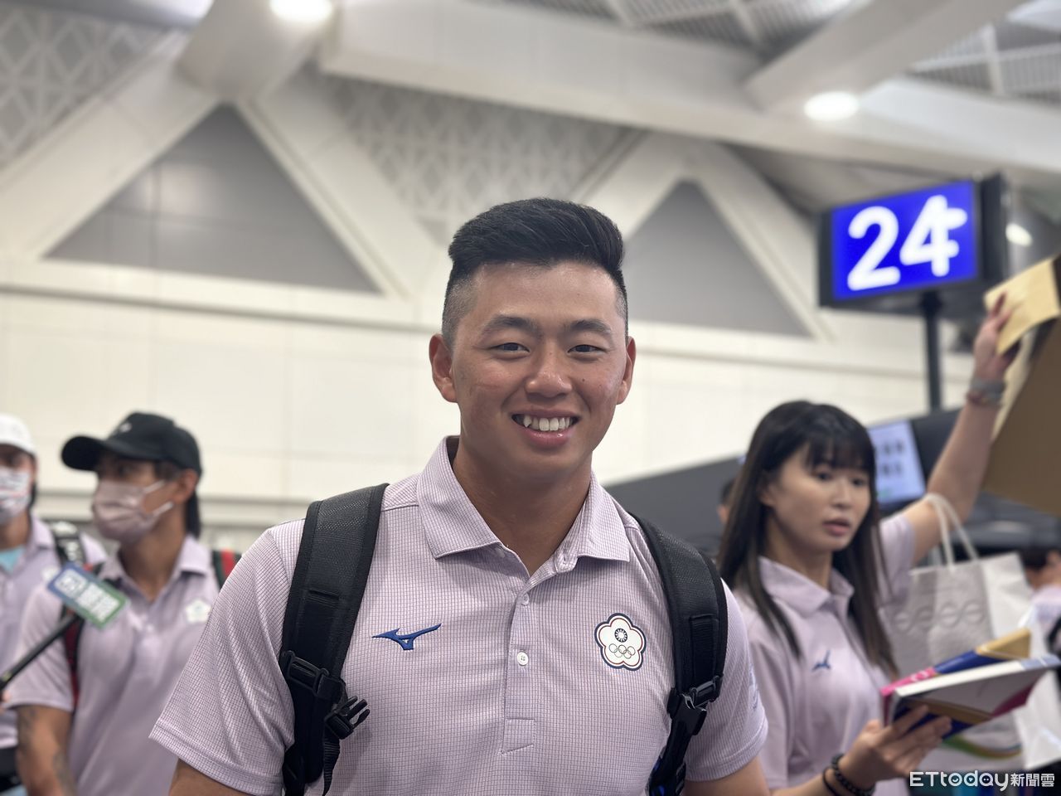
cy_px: 398
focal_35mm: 48
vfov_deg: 30.3
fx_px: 1471
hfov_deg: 39.7
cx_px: 530
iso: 160
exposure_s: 1/60
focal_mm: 6.86
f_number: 1.78
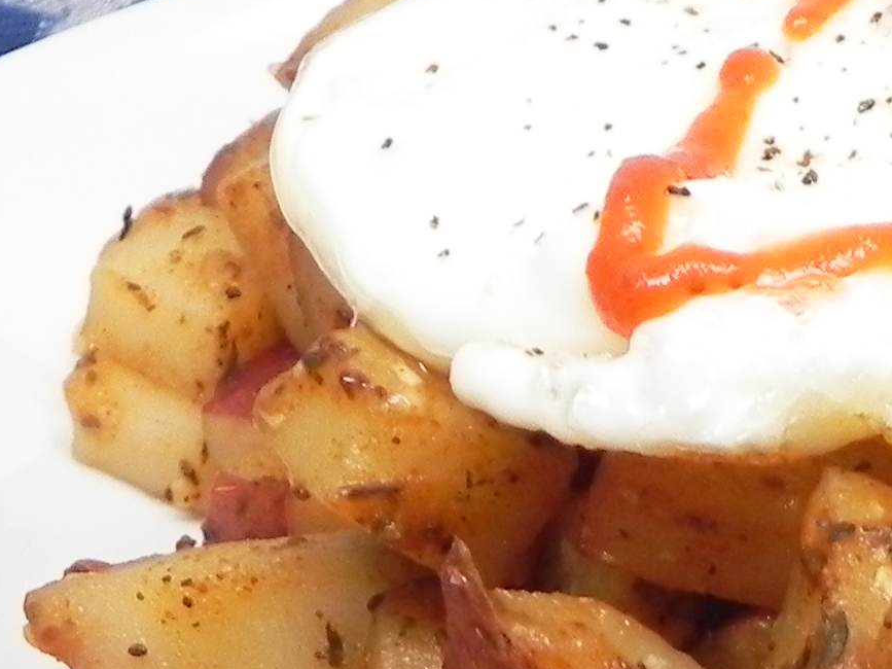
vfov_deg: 11.6
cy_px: 1033
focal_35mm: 122
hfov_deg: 15.5
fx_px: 3143
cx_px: 1091
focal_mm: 5.2
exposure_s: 1/39.5
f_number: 2.8
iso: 160
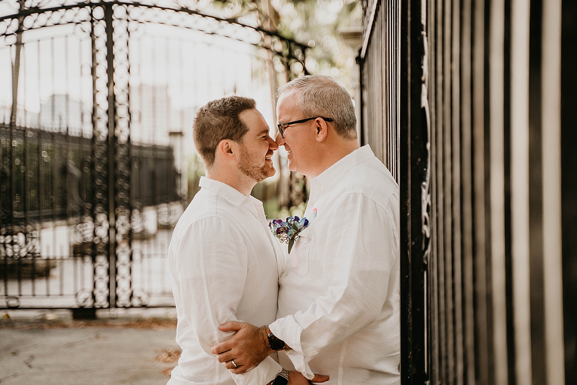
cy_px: 192
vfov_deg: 20.0
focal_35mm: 68
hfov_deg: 29.7
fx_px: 1090
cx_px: 288
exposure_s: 1/640
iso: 160
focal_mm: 68
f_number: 2.8
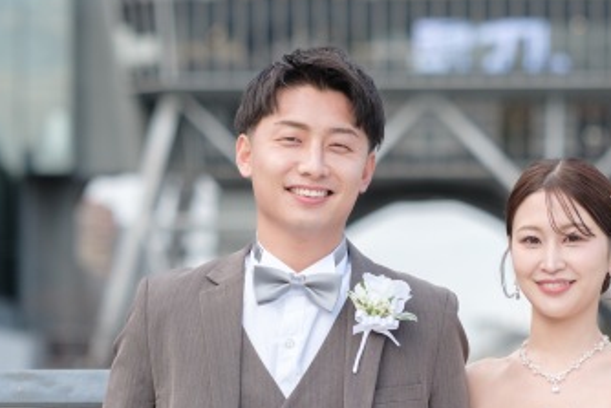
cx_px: 434
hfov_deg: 10.2
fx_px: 3413
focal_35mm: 201
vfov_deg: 6.8
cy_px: 259
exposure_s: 1/3200
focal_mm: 56
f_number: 2
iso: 400
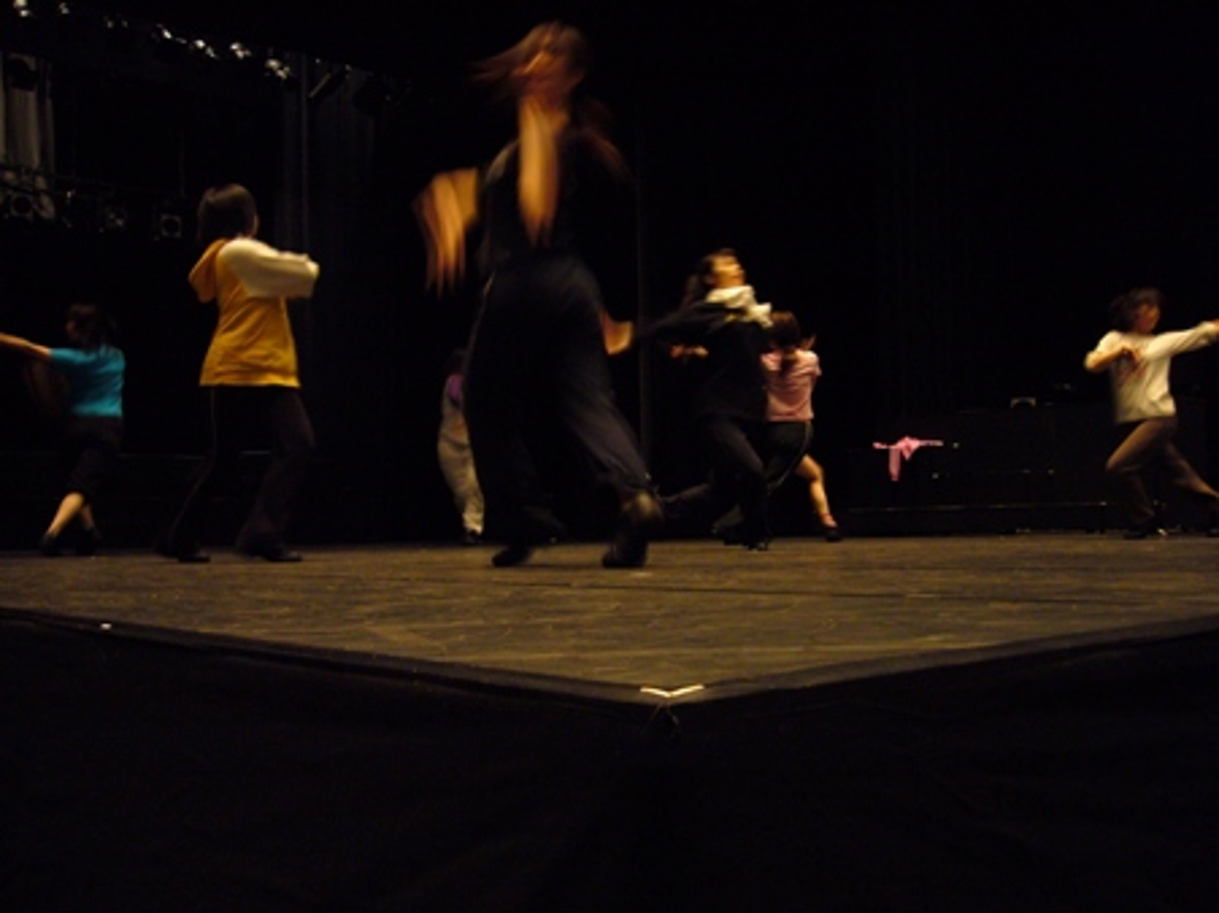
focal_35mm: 35
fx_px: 1232
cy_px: 456
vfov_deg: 40.7
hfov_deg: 52.6
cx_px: 610
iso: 200
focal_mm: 5.8
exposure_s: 1/8
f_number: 2.8
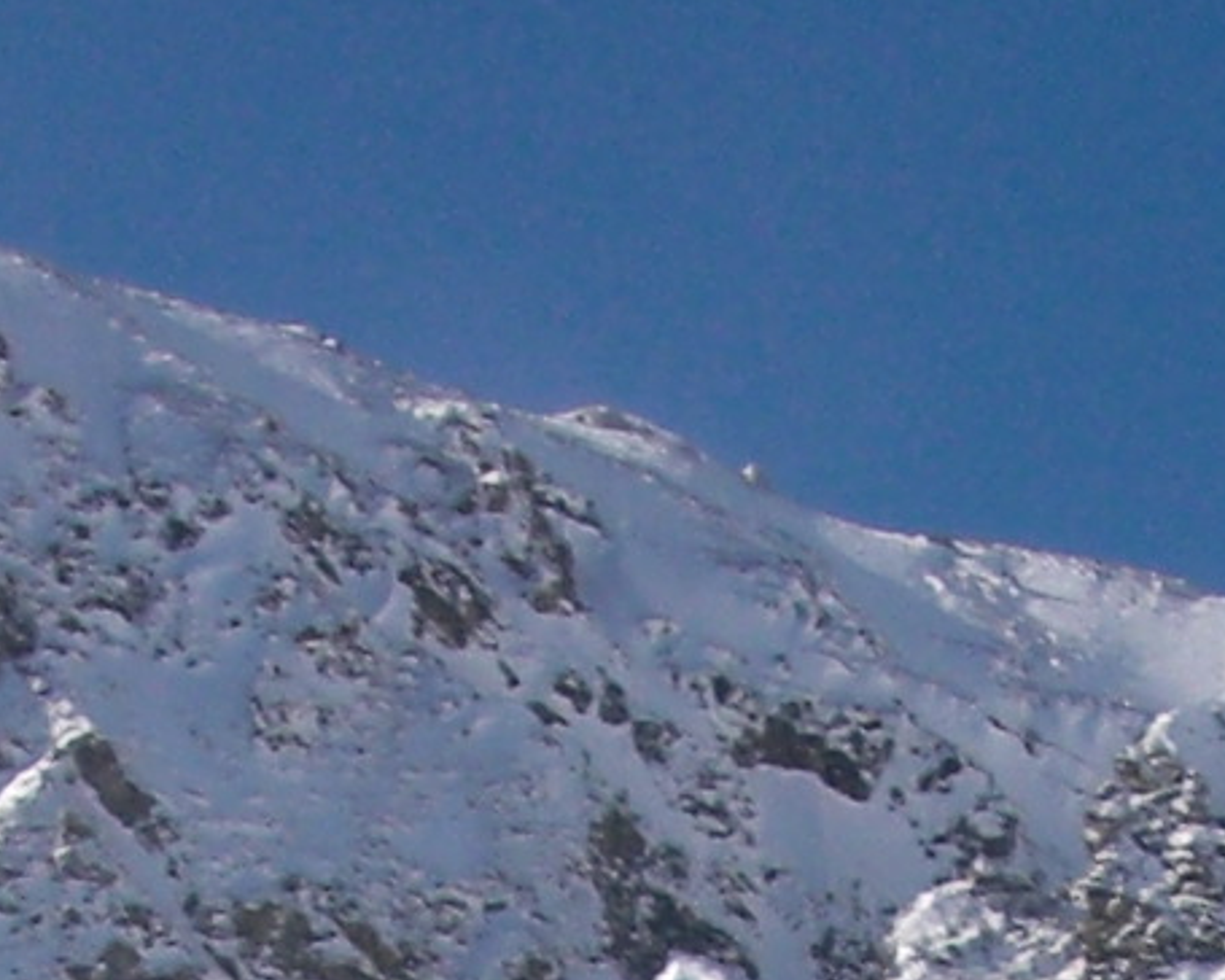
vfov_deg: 5.3
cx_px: 716
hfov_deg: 6.9
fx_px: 10224
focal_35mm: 282
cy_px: 2665
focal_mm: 6.3
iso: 50
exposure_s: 1/320
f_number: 7.9
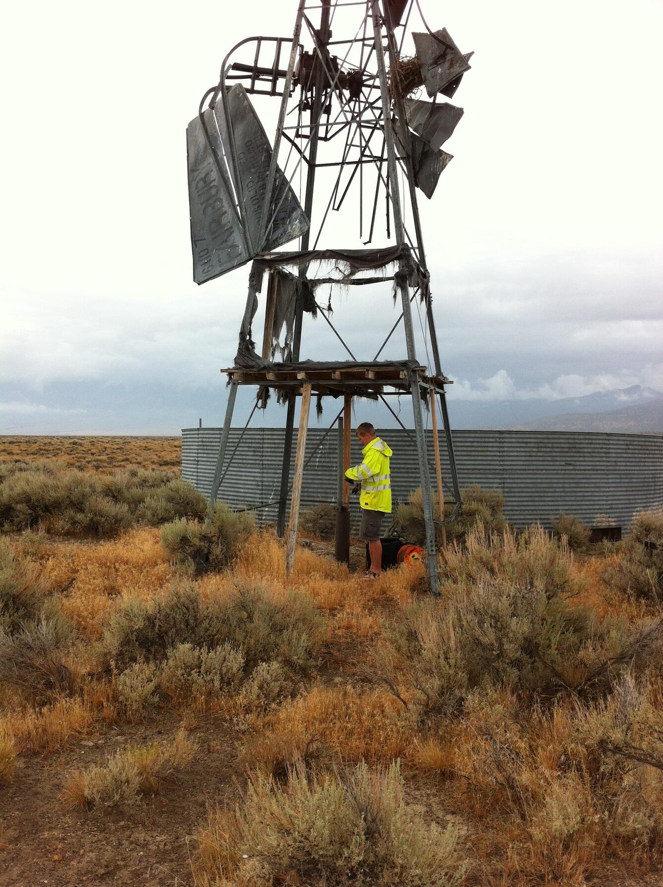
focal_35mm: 35
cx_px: 332
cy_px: 444
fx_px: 896
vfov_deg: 52.7
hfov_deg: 40.6
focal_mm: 3.85
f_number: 2.8
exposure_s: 1/397
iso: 80
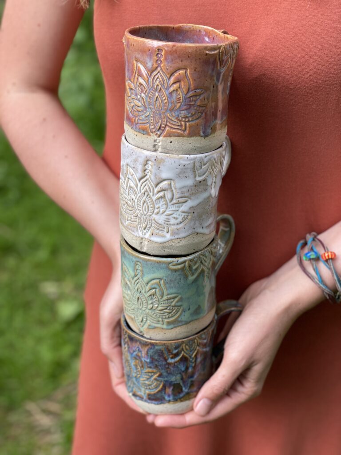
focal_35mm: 52
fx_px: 683
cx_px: 170
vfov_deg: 36.8
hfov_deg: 28.0
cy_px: 228
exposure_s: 1/243
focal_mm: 6
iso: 32
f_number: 2
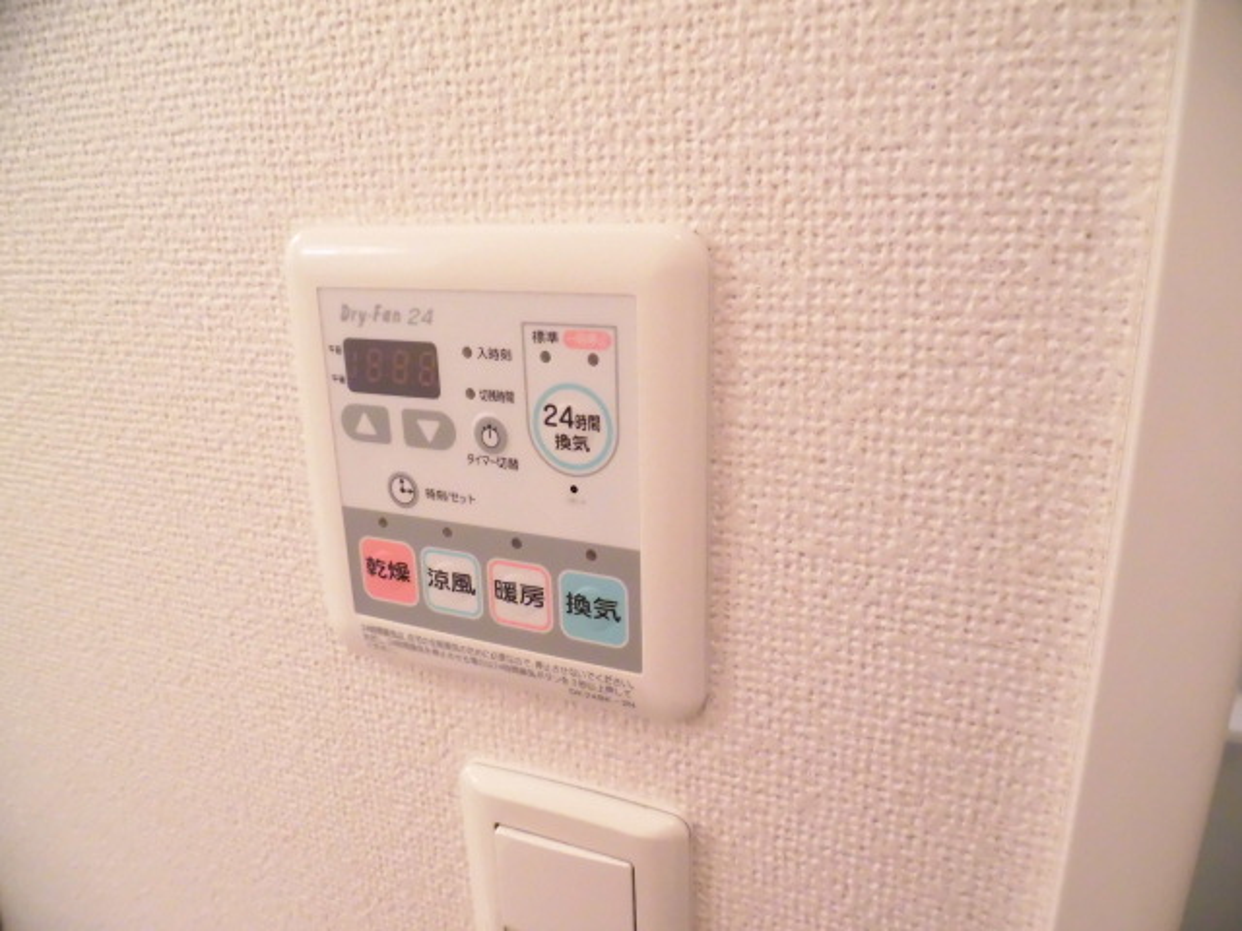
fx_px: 861
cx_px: 621
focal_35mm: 24
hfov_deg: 71.6
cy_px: 466
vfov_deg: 56.8
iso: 800
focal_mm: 4.3
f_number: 3.1
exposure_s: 1/60
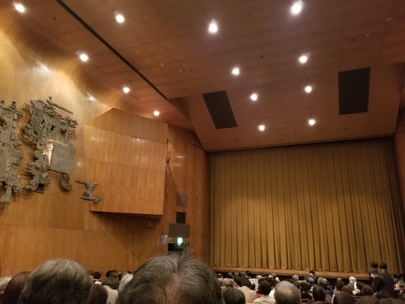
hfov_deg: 67.3
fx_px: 304
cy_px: 152
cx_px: 202
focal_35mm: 26
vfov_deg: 53.1
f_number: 1.7
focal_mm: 4.25
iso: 500
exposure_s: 1/10
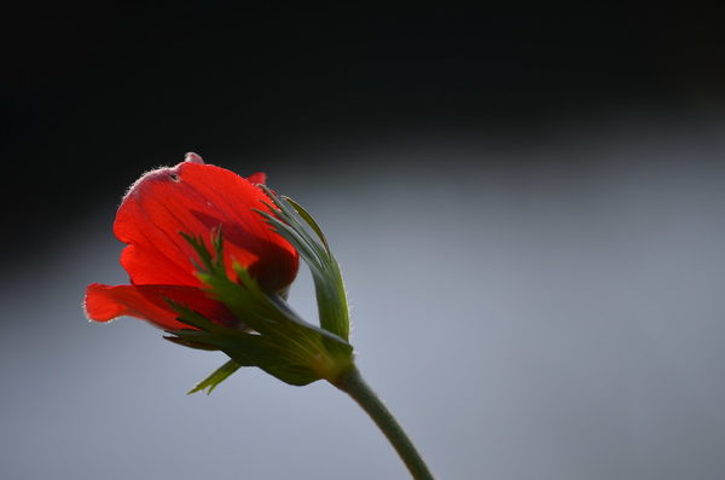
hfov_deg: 7.6
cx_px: 362
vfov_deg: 5.1
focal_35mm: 270
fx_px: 5425
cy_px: 240
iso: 160
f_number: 5.6
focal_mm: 180
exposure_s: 1/1000
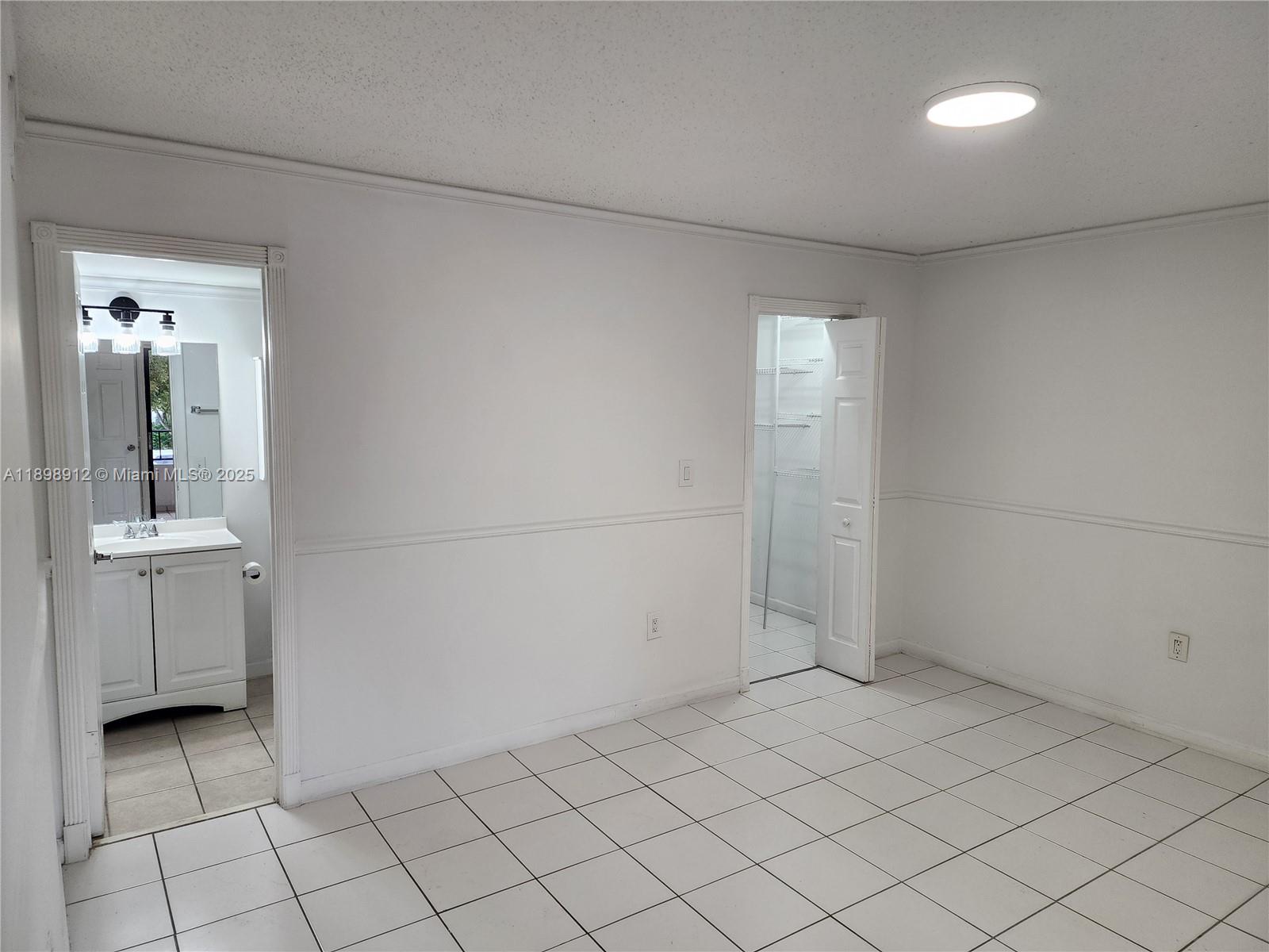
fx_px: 843
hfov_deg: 73.9
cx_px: 634
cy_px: 476
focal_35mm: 23
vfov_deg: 58.9
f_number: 1.8
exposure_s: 1/120
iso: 125
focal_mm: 6.4
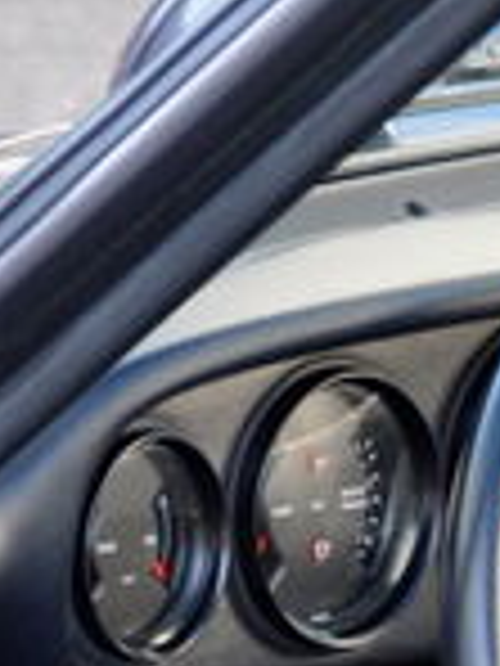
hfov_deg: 4.5
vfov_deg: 6.0
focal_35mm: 328
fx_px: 6317
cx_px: 991
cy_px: 1102
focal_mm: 44
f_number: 4.5
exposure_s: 1/40
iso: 500
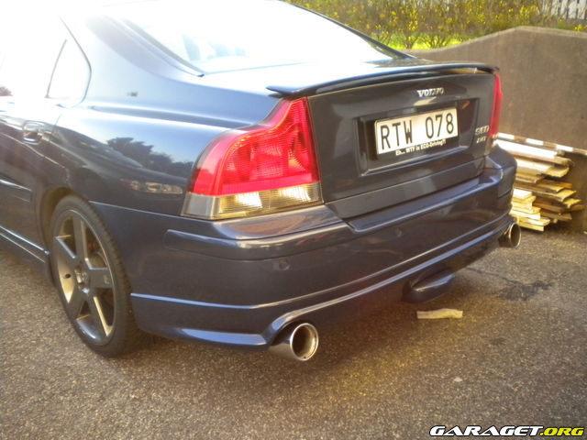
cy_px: 220
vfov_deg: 40.7
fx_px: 594
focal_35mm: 35
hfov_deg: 52.6
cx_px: 294
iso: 400
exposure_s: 1/290
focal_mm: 6.3
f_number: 3.1
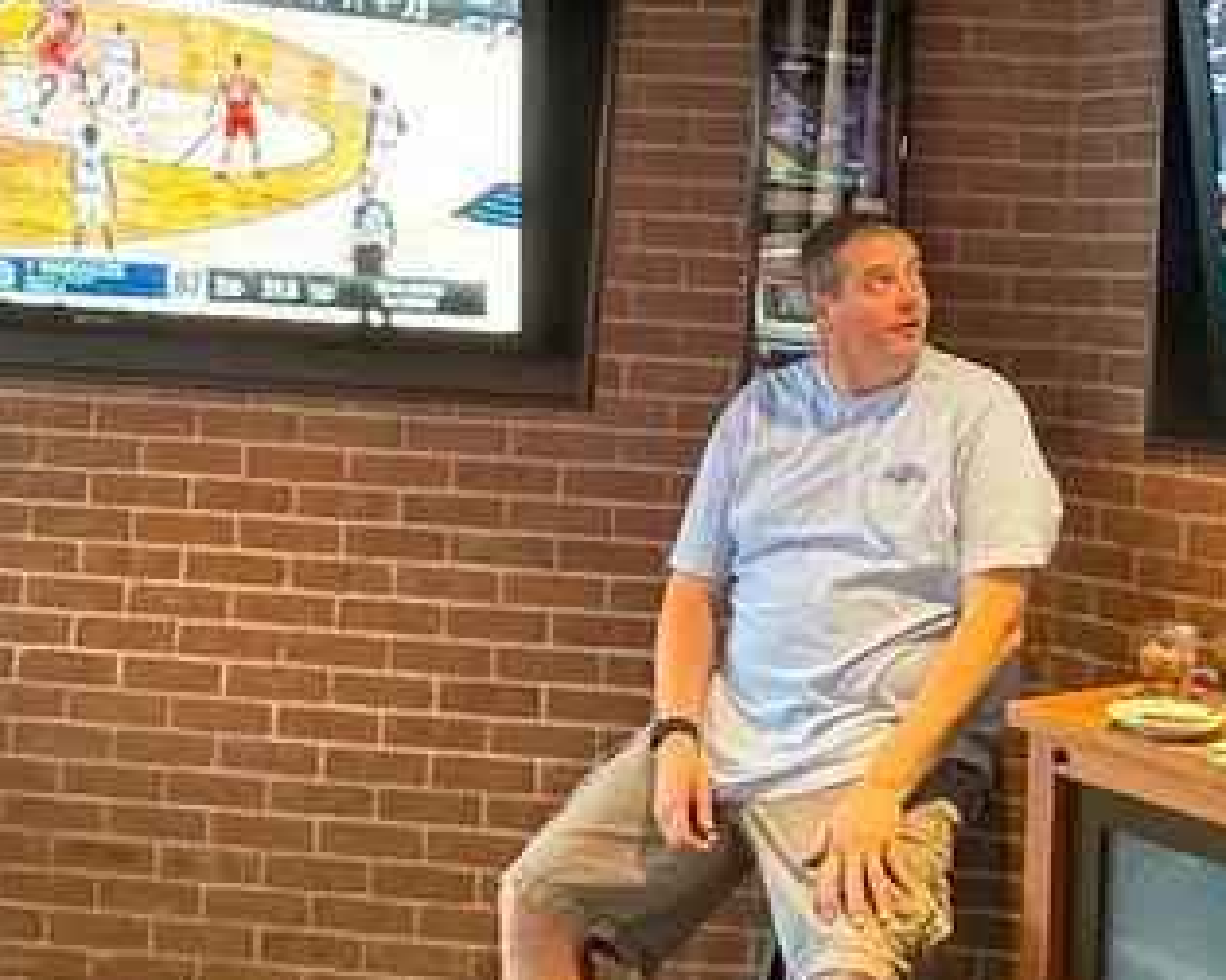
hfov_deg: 35.2
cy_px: 113
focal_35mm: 52
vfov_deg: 28.1
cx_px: 926
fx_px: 1887
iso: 250
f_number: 2.2
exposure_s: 1/62
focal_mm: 2.22
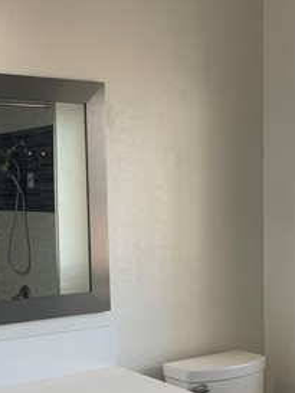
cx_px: 155
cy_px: 262
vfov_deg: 31.4
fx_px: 693
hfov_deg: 24.0
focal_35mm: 61
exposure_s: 1/120
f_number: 1.8
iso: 64
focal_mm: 4.25
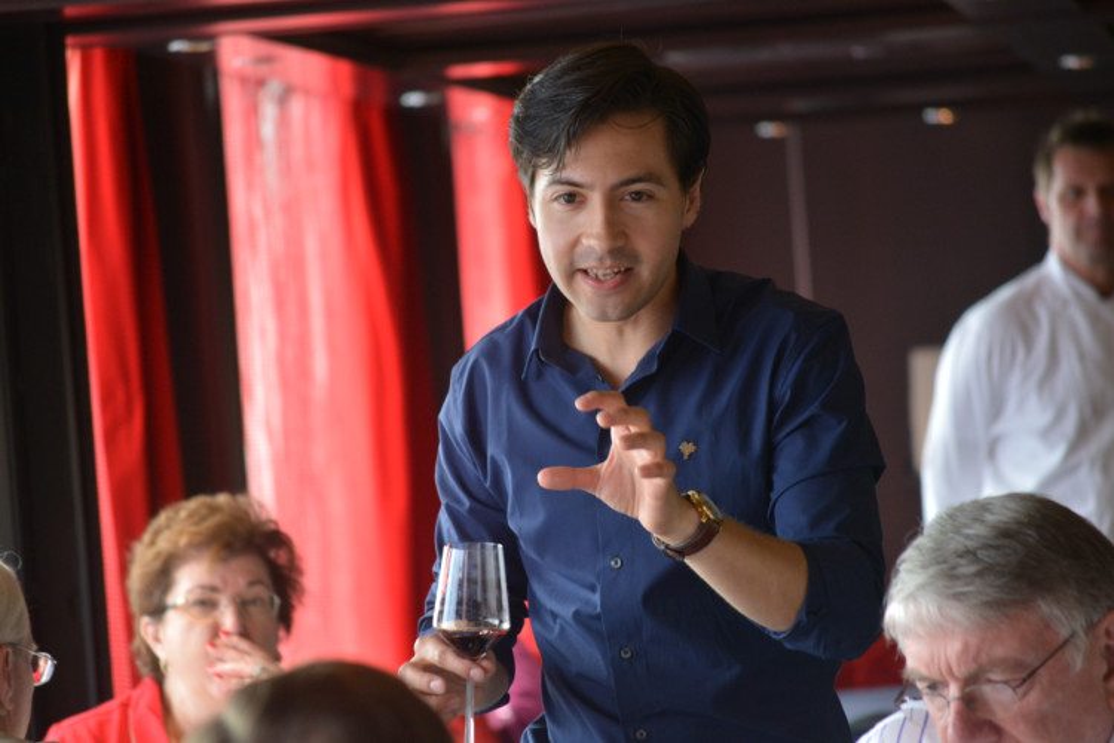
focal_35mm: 218
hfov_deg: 9.5
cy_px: 372
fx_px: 6730
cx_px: 557
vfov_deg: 6.3
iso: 800
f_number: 5
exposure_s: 1/125
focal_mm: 145
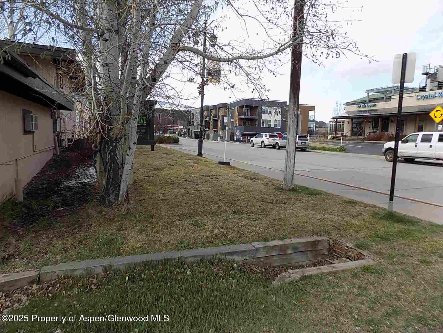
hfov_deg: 73.9
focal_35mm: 23
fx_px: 294
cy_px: 166
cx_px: 222
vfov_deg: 58.9
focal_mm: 4
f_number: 3.1
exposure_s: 1/640
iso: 80
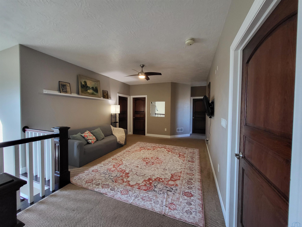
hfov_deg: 106.2
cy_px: 114
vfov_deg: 89.9
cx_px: 151
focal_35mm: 13
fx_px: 113
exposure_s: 1/60
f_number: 2.2
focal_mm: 1.74
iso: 400
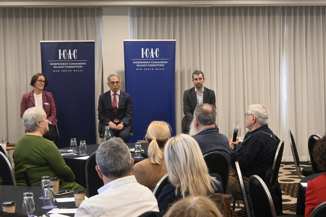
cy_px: 108
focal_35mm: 75
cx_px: 163
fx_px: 679
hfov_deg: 27.0
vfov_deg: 18.2
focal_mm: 50
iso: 3600
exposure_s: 1/60
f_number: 6.3
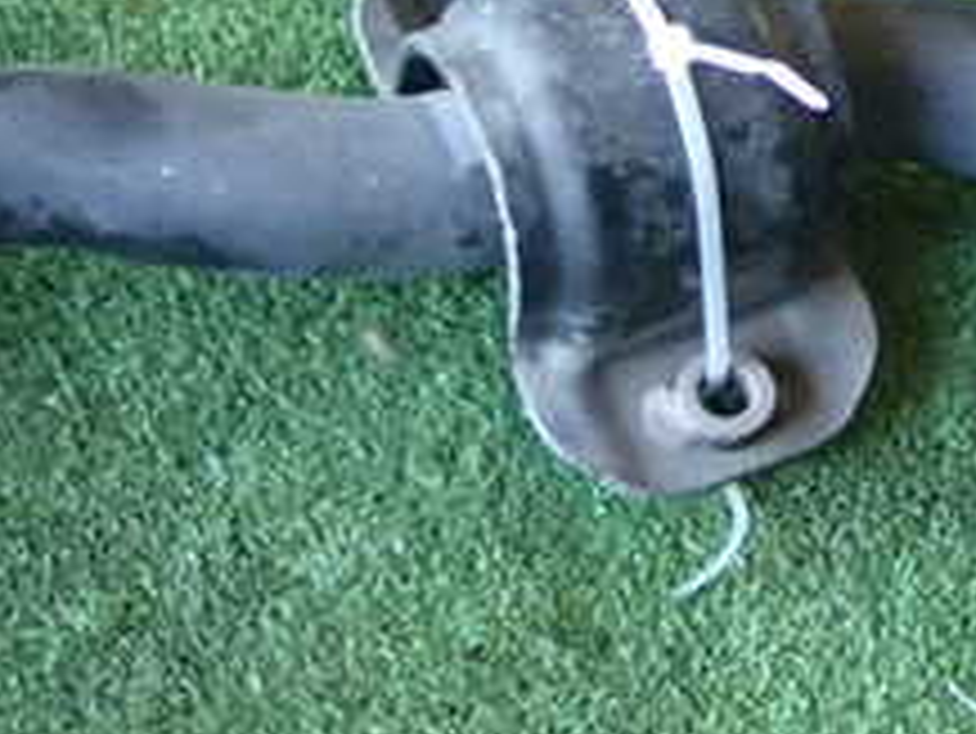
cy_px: 522
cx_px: 1331
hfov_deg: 10.4
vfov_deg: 8.0
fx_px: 5219
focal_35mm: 185
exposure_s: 1/60
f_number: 3.8
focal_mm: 11.88
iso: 800
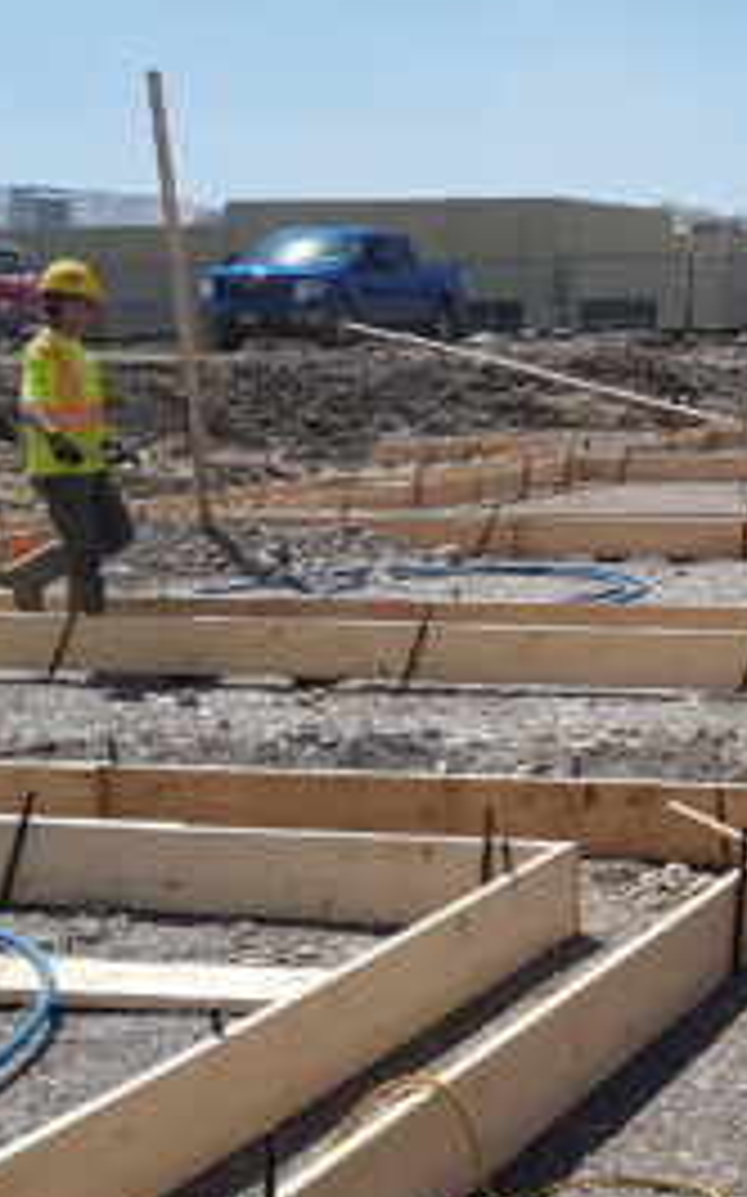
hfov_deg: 17.5
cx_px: 1010
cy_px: 369
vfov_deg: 29.5
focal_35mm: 69
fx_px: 2250
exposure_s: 1/4432
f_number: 1.7
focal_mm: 4.2
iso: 50
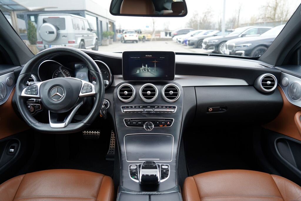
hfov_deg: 73.7
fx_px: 201
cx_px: 150
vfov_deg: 53.1
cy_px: 100
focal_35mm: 24
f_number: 3.5
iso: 100
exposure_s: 1/50
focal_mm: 24
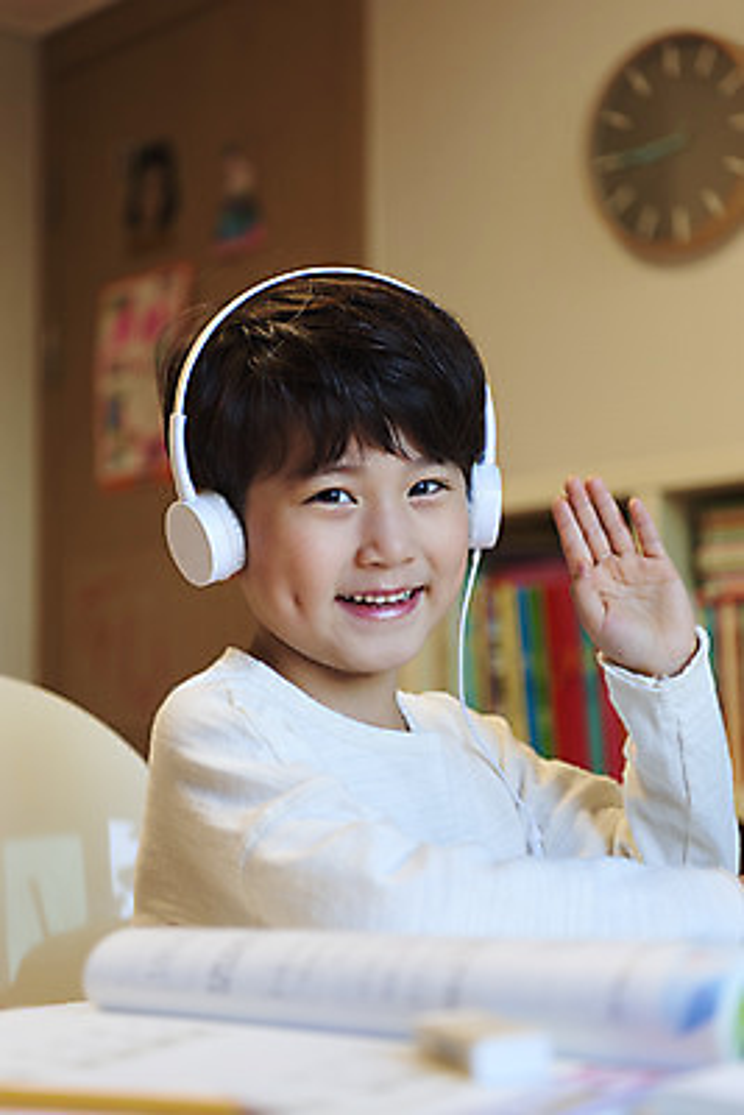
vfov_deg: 35.6
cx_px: 372
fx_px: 1734
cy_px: 558
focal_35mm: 56
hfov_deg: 24.2
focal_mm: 56
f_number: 2.8
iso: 400
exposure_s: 1/100
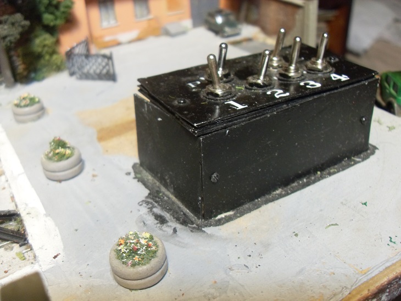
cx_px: 200
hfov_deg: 53.9
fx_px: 394
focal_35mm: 34
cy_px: 150
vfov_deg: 41.8
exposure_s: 1/8
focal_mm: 6.3
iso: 200
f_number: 2.8
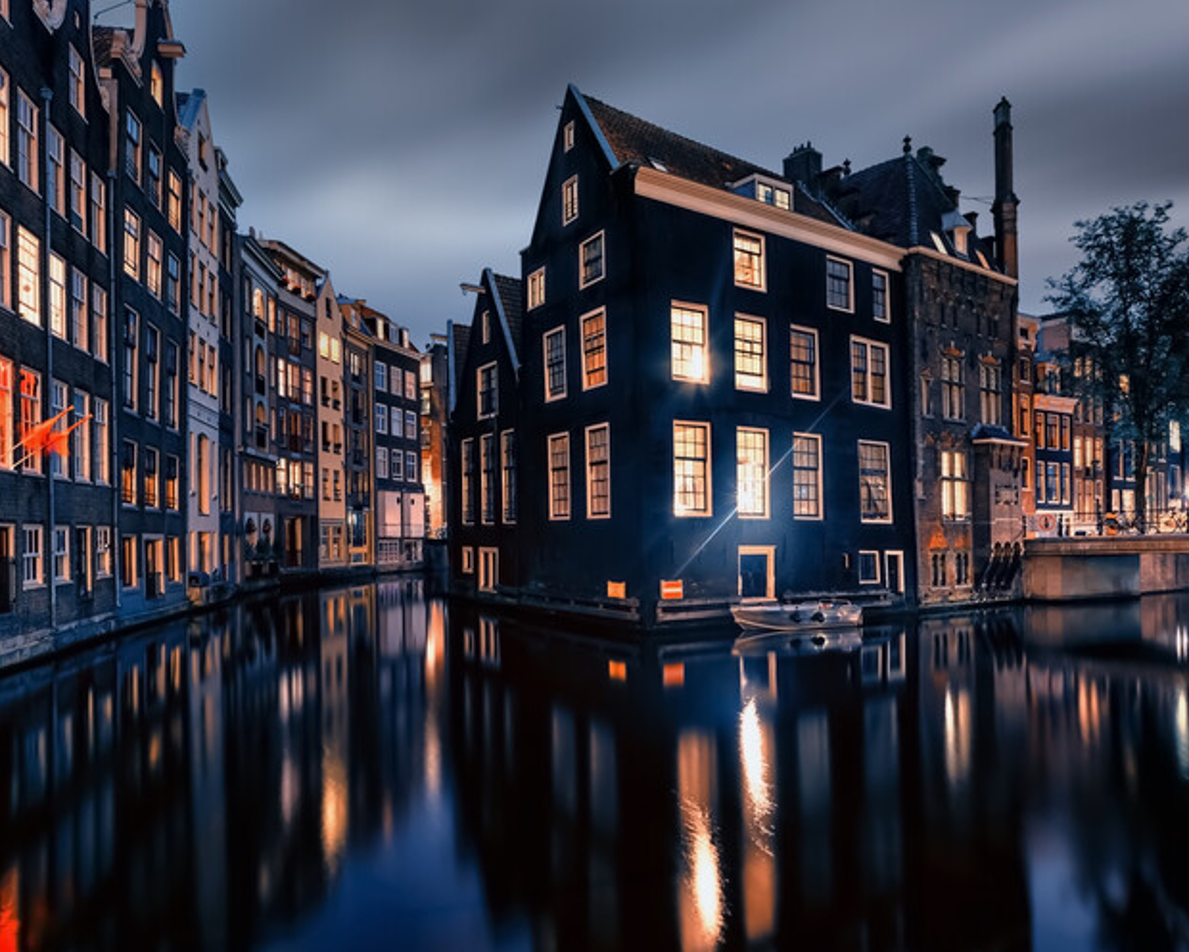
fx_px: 880
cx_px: 564
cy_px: 477
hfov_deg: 68.1
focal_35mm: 25
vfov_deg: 56.8
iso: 64
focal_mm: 22
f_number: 9
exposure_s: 43
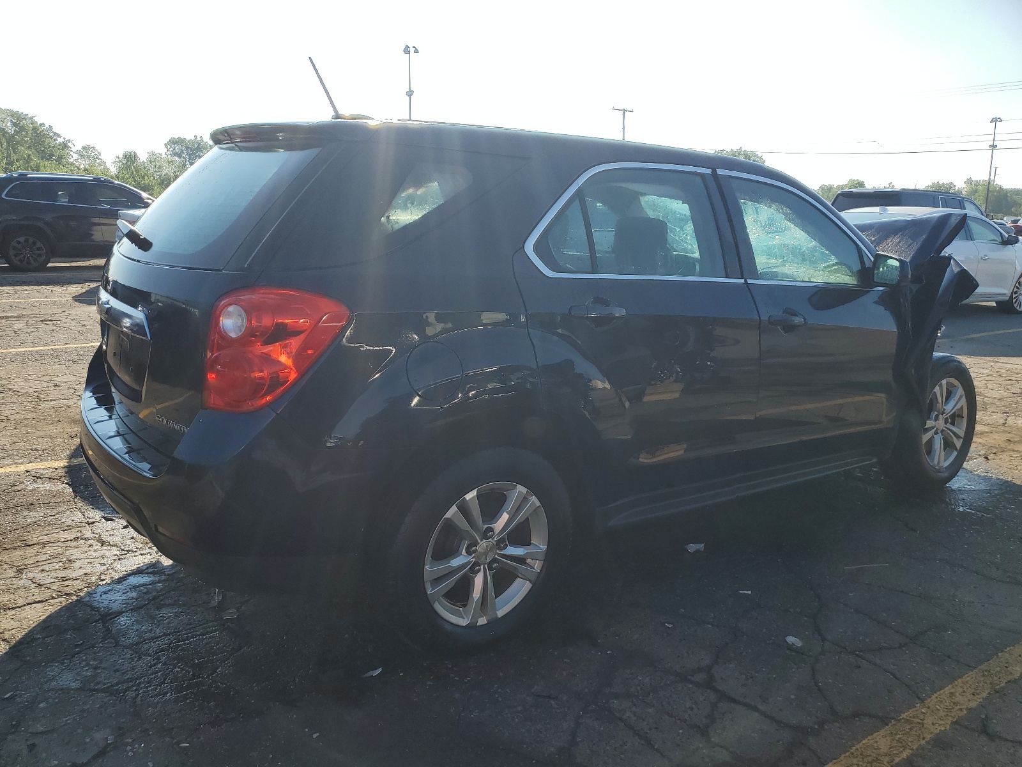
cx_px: 511
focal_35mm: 26
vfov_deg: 53.1
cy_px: 384
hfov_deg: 67.3
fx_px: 768
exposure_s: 1/2500
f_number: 1.5
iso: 50
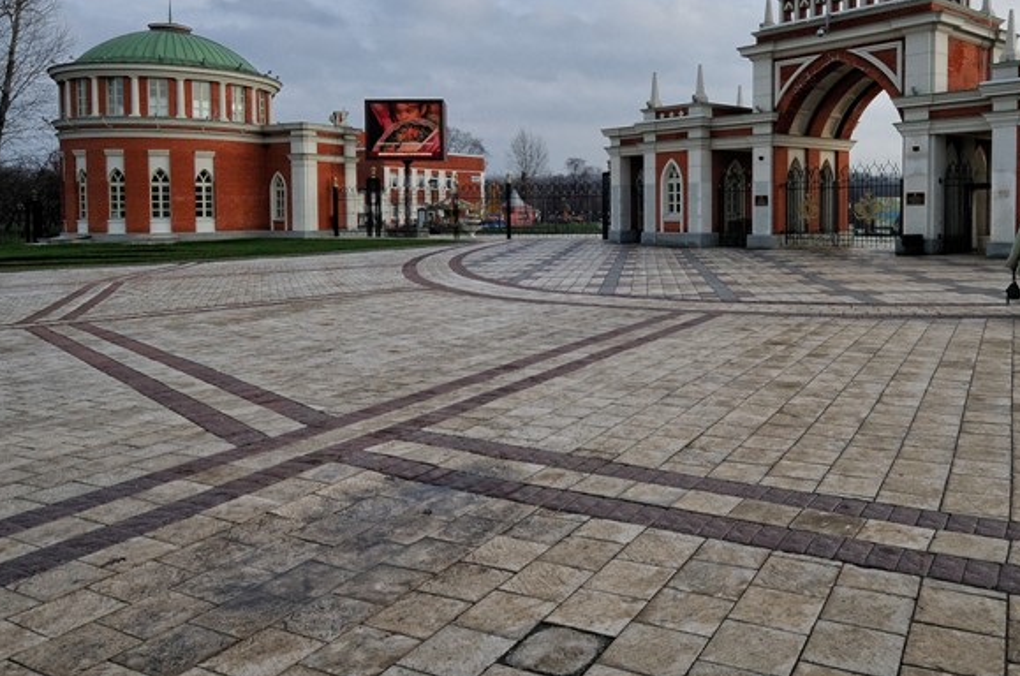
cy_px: 214
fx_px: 792
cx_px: 595
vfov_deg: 45.4
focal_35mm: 28
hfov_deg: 65.1
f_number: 10
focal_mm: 12
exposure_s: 1/400
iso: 320
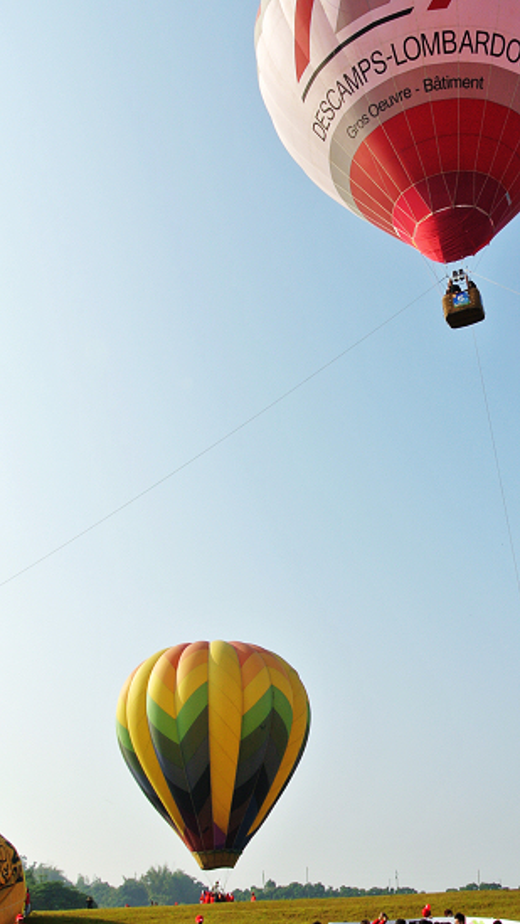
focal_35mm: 36
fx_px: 882
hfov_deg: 32.5
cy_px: 452
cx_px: 357
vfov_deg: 55.3
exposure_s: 1/60
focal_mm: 10
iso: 100
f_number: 16
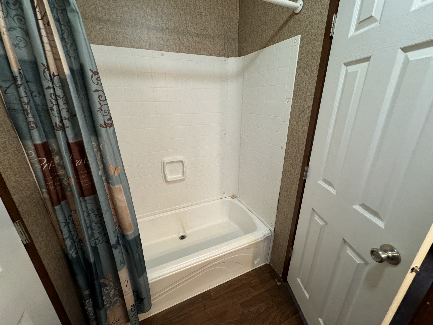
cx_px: 216
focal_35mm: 14
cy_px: 162
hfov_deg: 102.1
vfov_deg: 85.7
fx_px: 175
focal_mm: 2.22
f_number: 2.2
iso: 250
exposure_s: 1/60
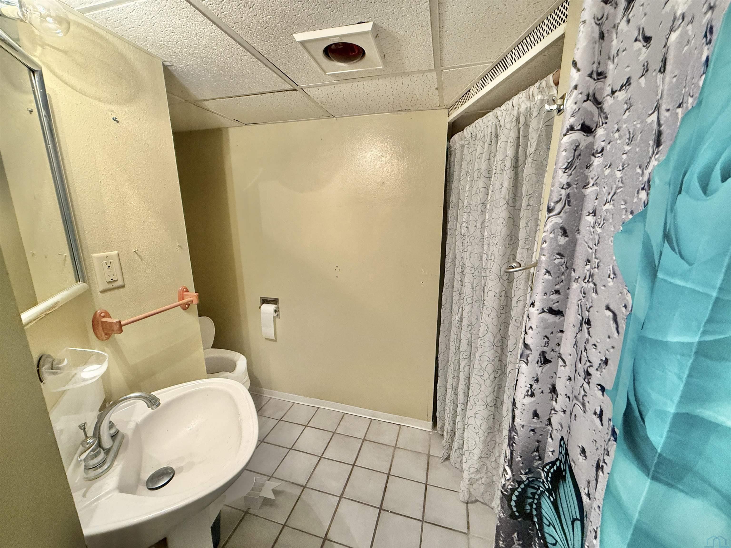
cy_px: 274
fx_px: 296
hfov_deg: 102.1
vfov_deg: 85.7
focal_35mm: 14
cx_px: 366
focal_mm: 2.22
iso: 500
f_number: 2.2
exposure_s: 1/60
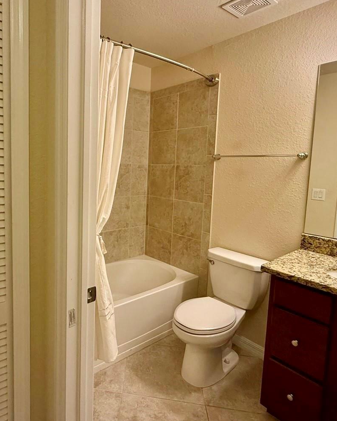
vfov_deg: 74.9
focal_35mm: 22
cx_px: 112
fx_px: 274
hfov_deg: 61.6
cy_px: 192
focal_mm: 2.22
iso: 400
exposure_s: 1/120
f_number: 2.2
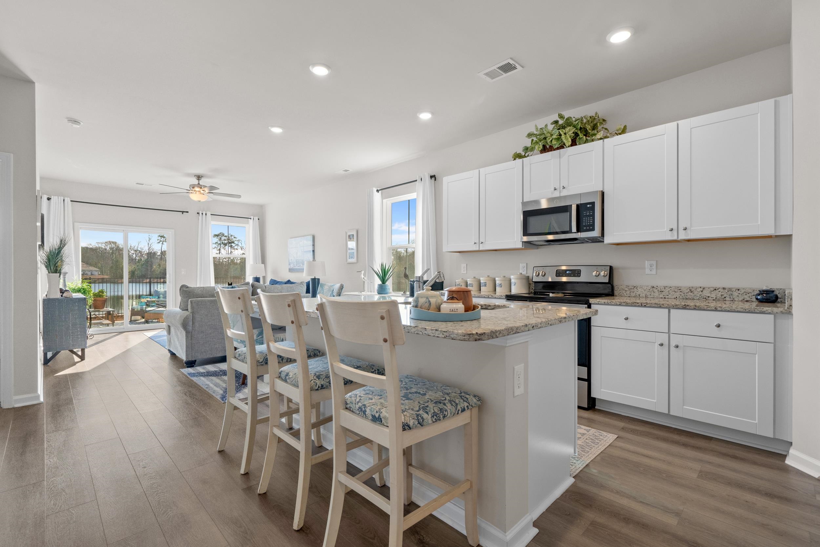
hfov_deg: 96.7
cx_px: 410
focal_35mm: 16
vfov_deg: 73.8
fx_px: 364
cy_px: 274
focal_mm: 16
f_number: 8
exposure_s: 1/15
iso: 640
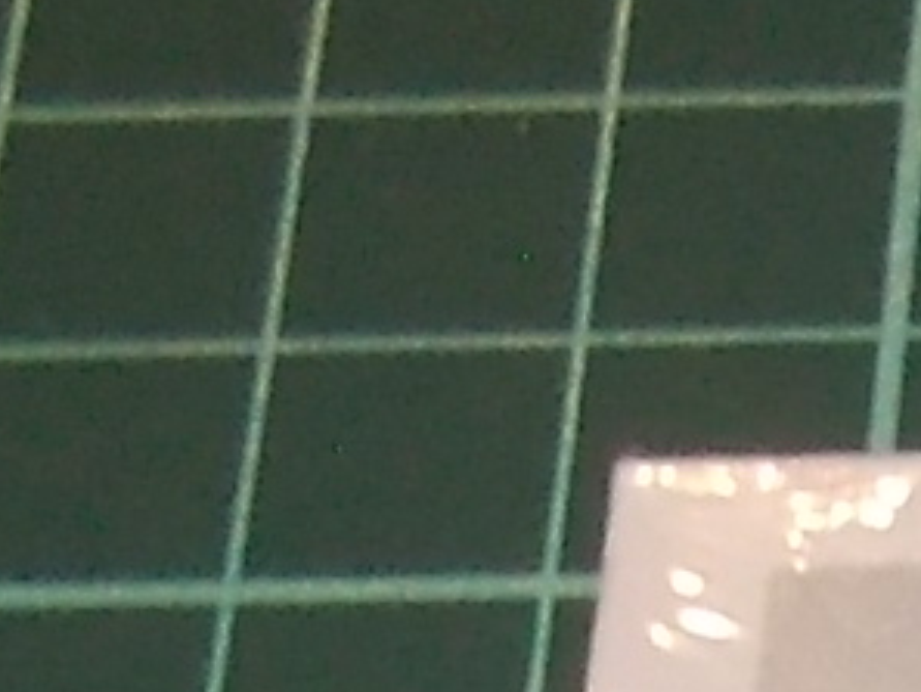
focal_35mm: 222
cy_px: 2607
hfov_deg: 7.8
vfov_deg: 5.8
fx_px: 5909
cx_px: 2689
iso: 200
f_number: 3.3
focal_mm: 4.1
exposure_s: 1/30
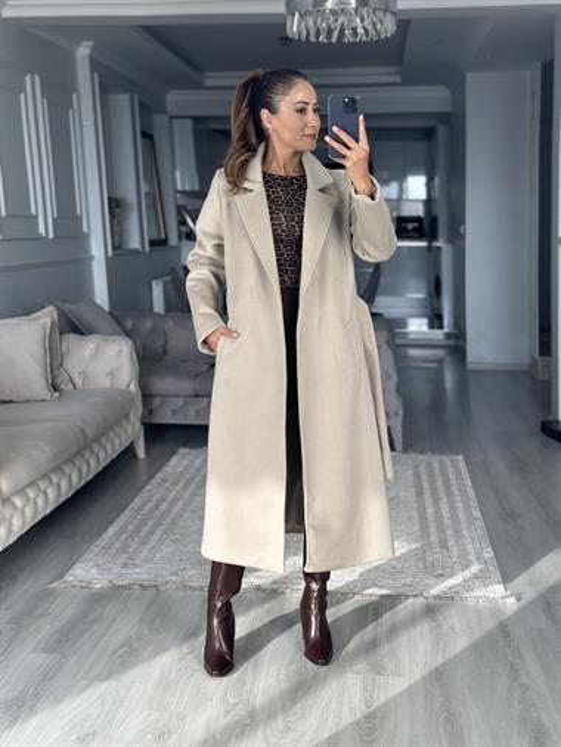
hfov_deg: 30.3
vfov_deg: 39.6
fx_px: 1036
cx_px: 280
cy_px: 374
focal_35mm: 48
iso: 100
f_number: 1.78
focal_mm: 6.86
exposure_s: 1/172
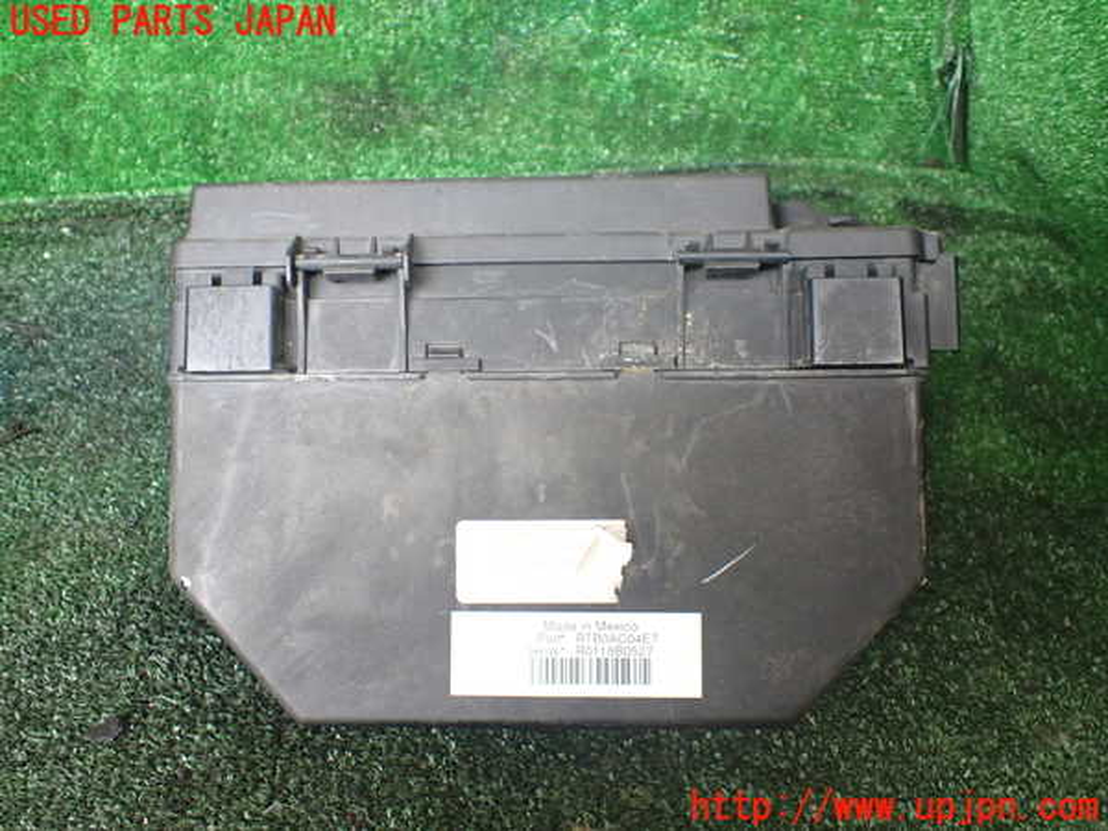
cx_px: 554
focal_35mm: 30
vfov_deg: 46.8
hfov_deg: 60.0
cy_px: 416
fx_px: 960
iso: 500
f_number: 2.3
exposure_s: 1/125
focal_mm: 5.4
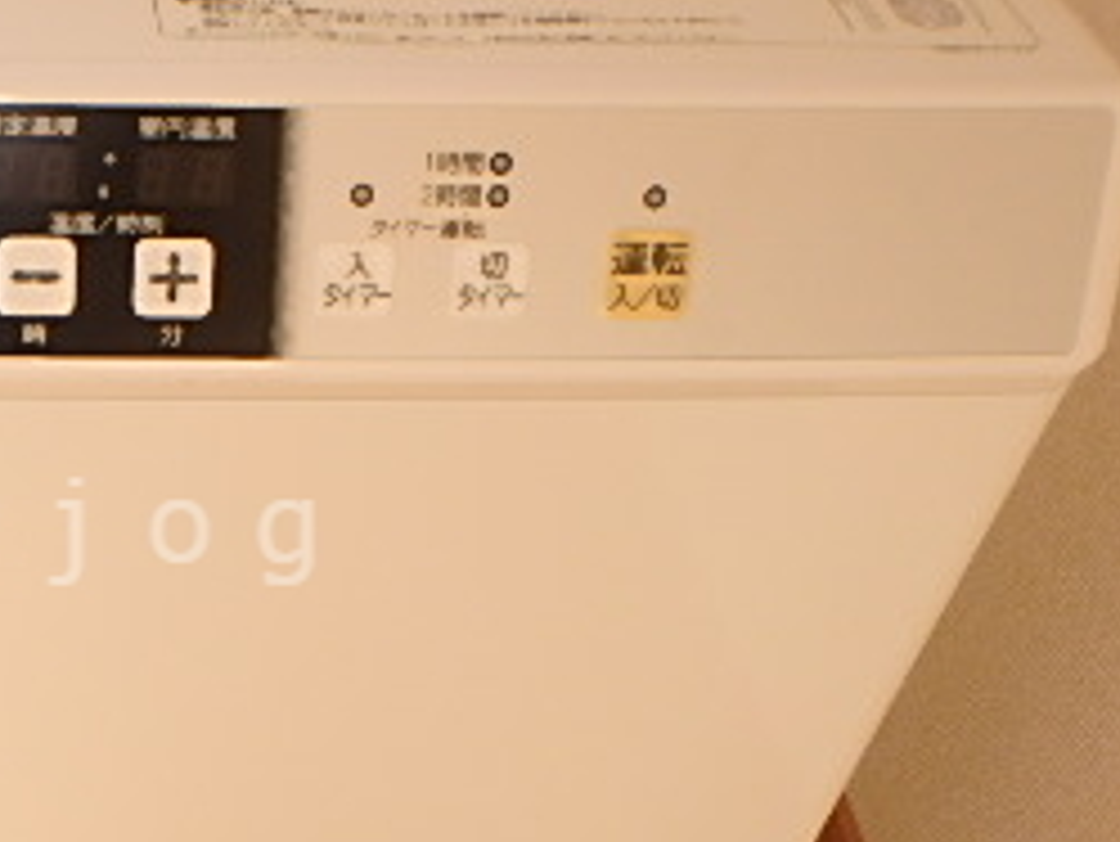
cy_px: 531
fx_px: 1748
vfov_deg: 27.0
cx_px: 31
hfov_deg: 32.9
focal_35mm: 54
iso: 125
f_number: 3.5
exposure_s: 1/80
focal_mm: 3.7
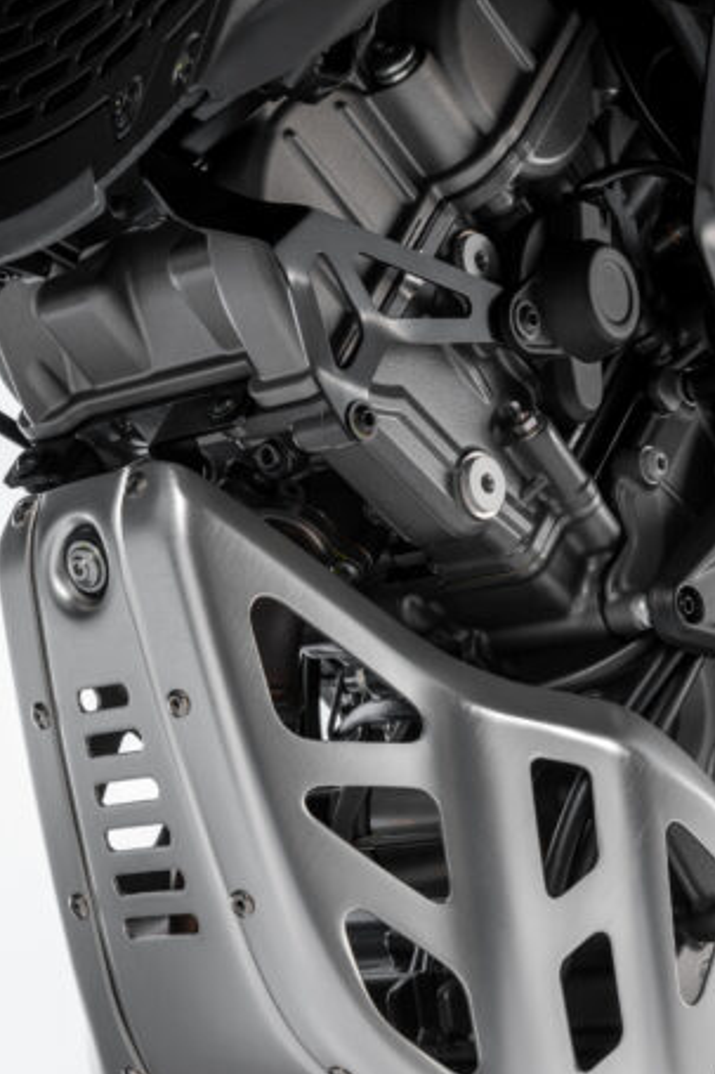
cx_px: 539
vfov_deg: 25.9
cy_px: 713
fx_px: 2325
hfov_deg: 17.4
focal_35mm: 78
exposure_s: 1/100
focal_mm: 50
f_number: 11
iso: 100
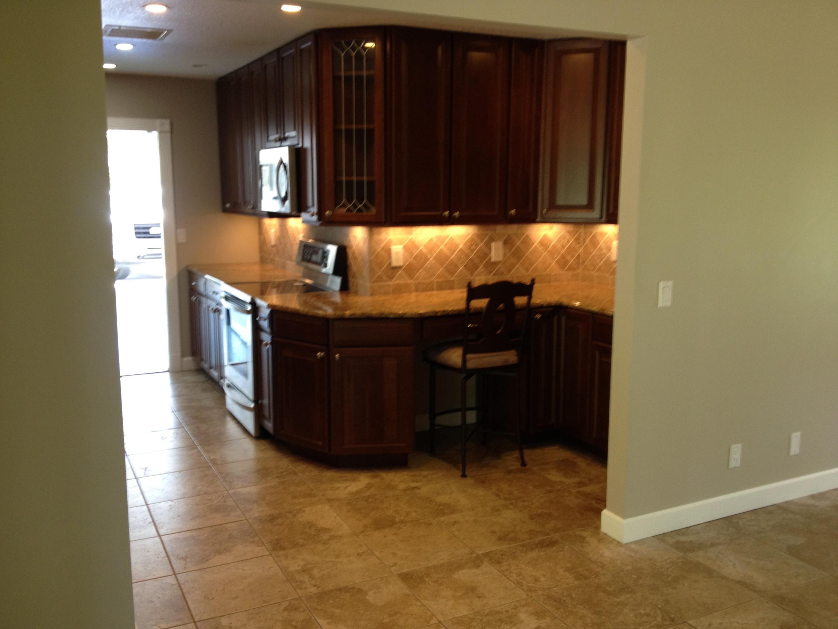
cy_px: 314
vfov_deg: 40.7
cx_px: 419
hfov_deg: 52.6
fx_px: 847
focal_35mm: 35
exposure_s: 1/20
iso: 100
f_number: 2.4
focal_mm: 4.28
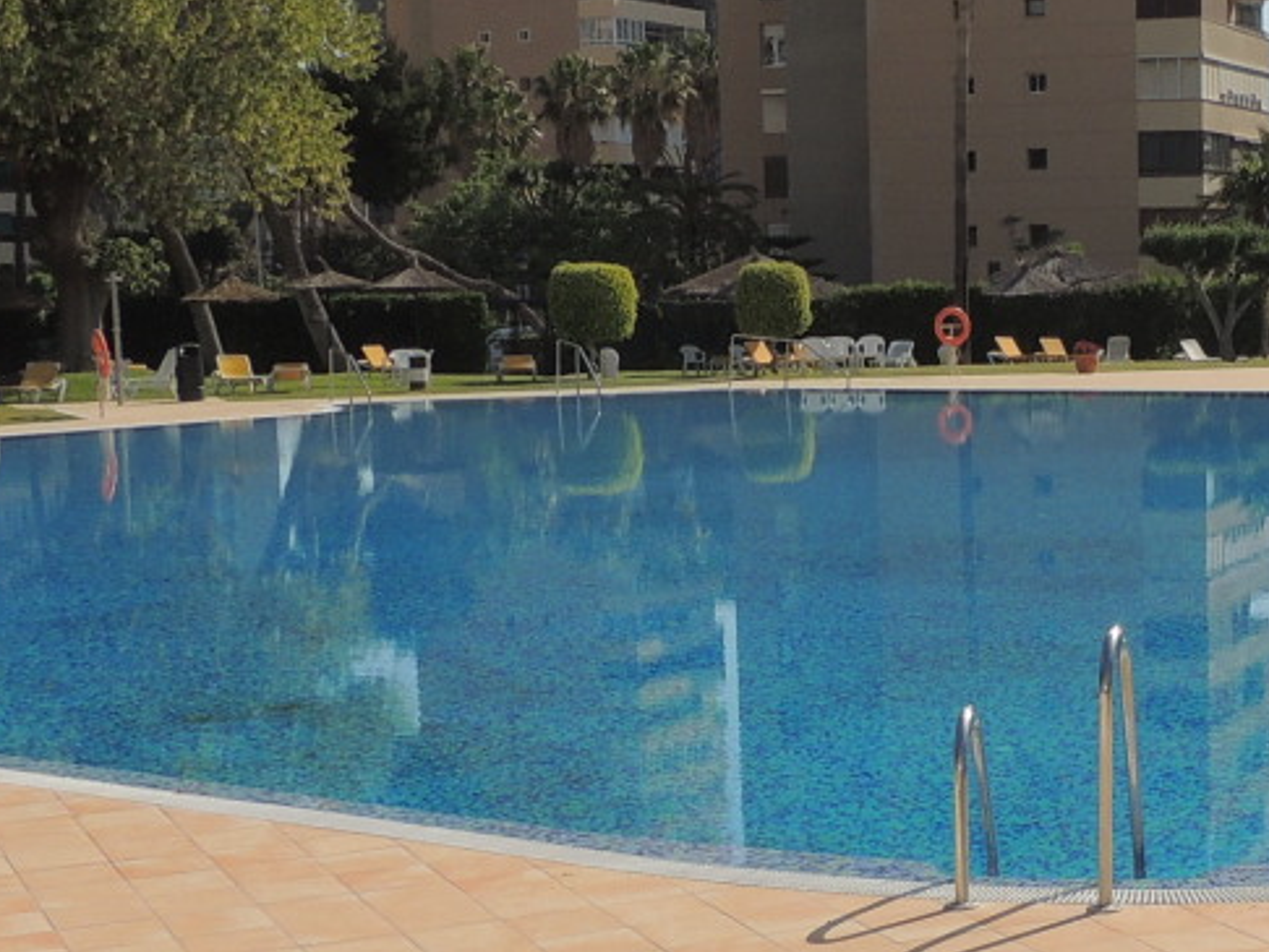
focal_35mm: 74
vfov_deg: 19.8
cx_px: 1044
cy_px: 648
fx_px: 2714
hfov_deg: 25.8
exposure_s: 1/1600
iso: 100
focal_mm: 4.3
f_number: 3.7
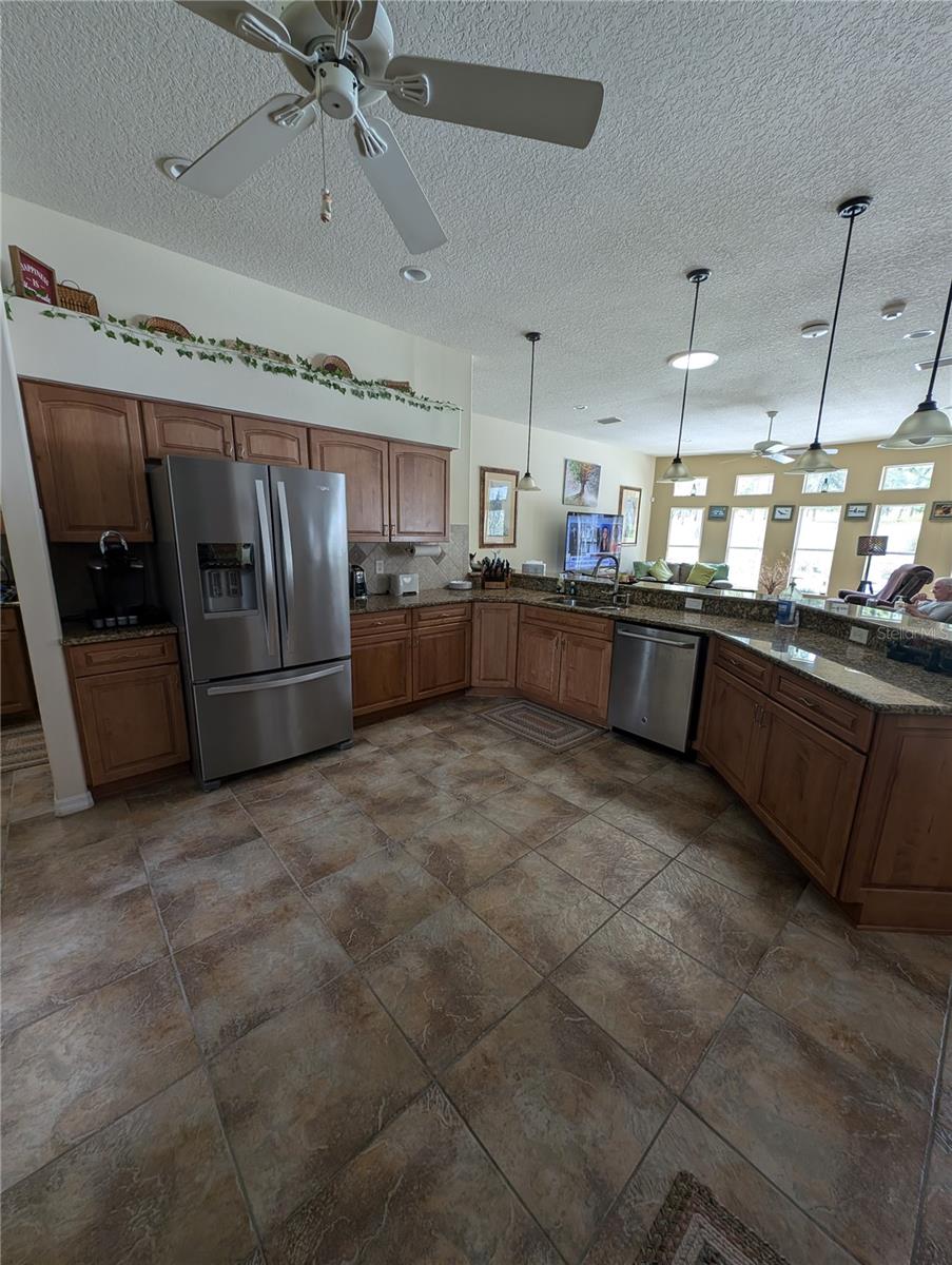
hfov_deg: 94.6
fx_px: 439
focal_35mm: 12
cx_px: 476
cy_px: 632
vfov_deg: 110.5
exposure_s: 1/23.8
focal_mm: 2.23
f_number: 1.95
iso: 46
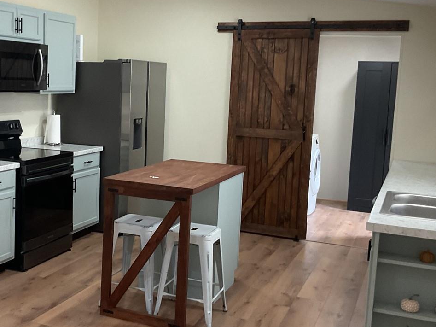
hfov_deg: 38.2
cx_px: 126
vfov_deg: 29.7
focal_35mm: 49
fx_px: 617
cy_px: 152
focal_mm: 3
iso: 125
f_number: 1.8
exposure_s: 1/60
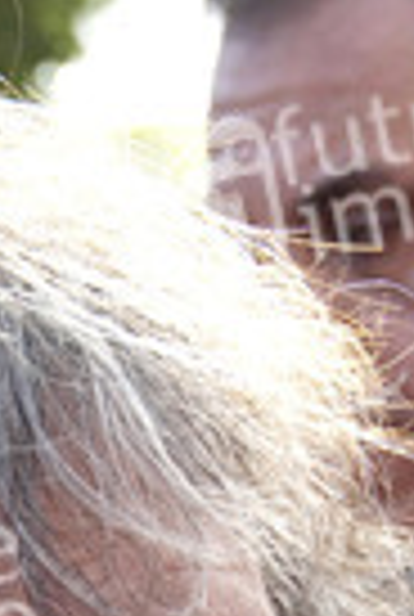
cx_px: -58
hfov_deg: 5.7
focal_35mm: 240
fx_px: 4127
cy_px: 859
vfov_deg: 8.4
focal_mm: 55
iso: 400
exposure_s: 1/180
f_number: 8
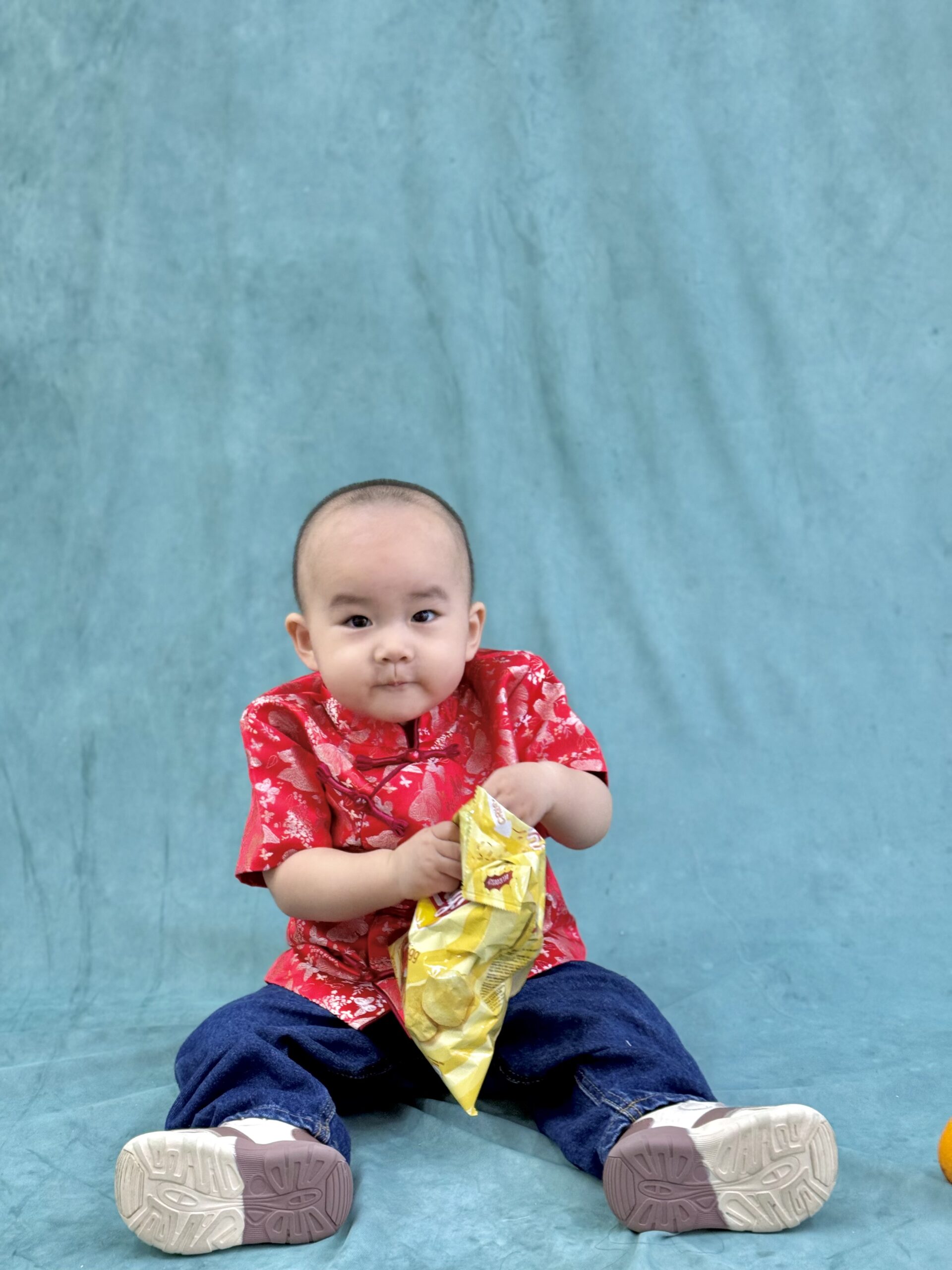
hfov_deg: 30.3
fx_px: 1760
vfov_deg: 39.7
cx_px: 476
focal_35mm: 48
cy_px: 635
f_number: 1.78
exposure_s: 1/50
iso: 200
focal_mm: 6.76
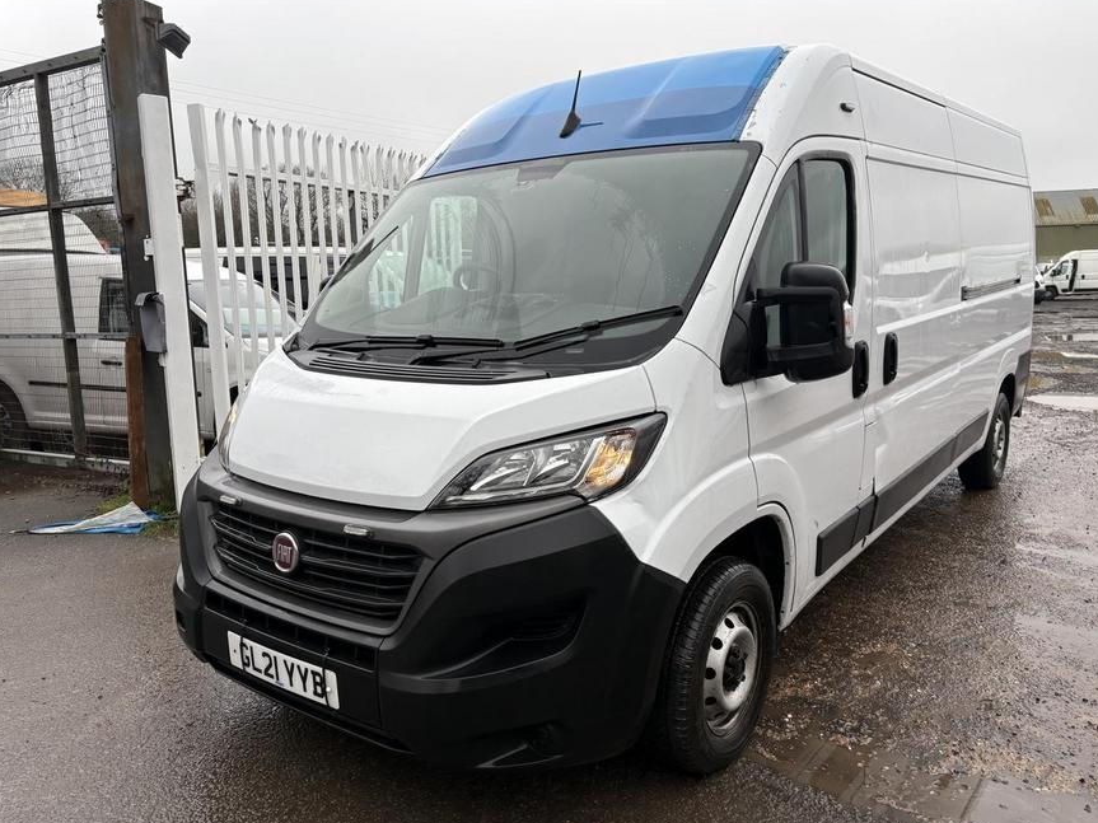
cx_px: 564
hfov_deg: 65.3
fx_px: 856
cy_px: 413
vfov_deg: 51.3
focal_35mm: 27
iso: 50
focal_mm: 5.96
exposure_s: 1/392
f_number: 1.6
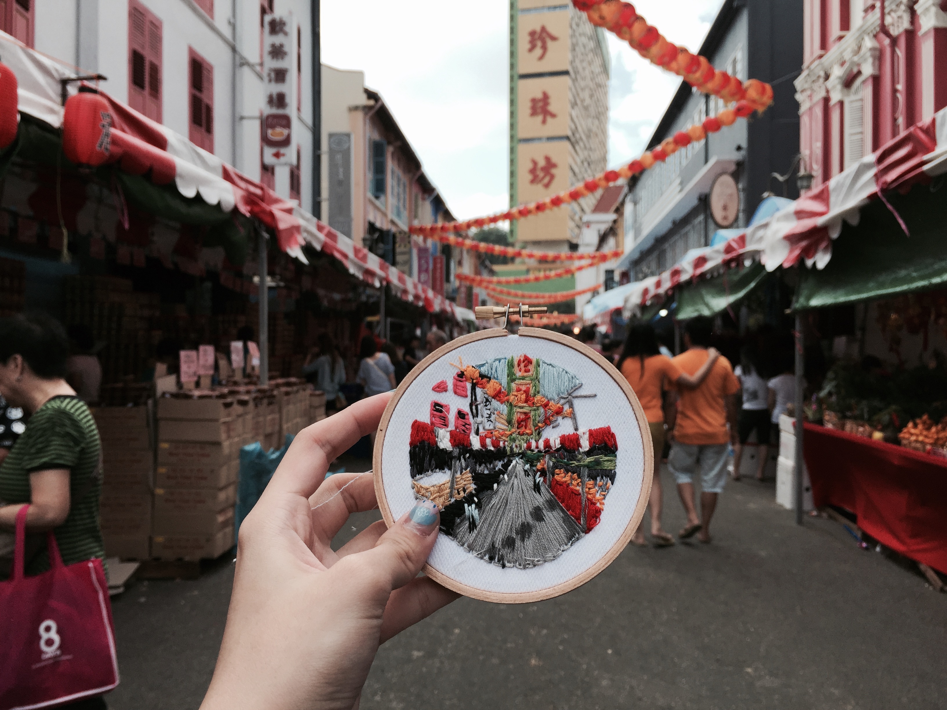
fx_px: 793
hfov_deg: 61.7
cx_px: 474
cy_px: 355
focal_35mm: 29
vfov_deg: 48.2
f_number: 2.2
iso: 32
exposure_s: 1/1068
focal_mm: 4.15
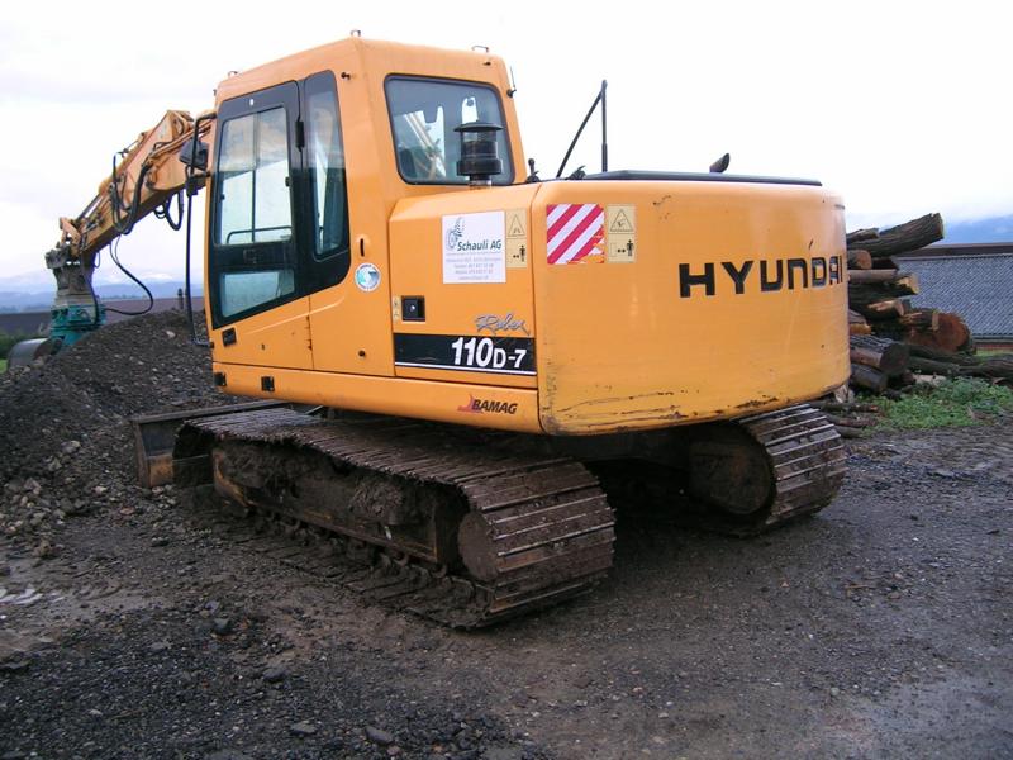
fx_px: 1024
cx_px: 506
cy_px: 380
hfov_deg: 52.6
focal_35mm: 35
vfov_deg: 40.7
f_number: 2.8
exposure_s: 1/37.9
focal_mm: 5.4
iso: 50
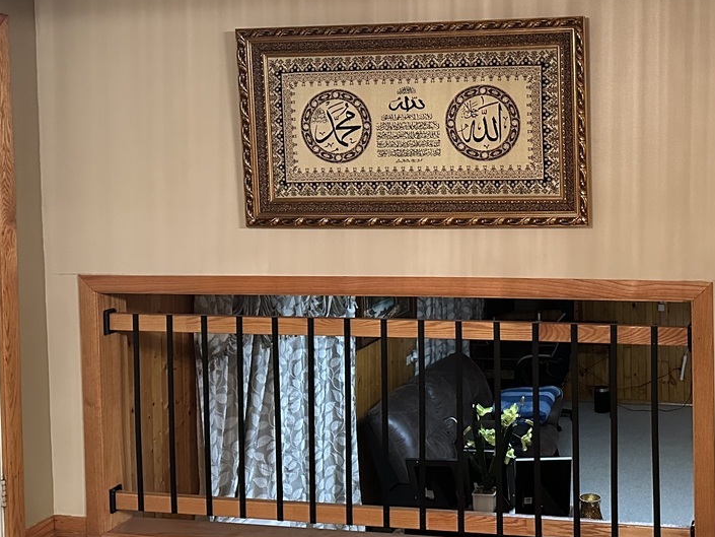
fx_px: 1012
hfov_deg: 37.8
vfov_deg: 29.4
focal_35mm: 49
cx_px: 552
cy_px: 169
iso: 800
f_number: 1.78
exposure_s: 1/40
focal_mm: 6.86
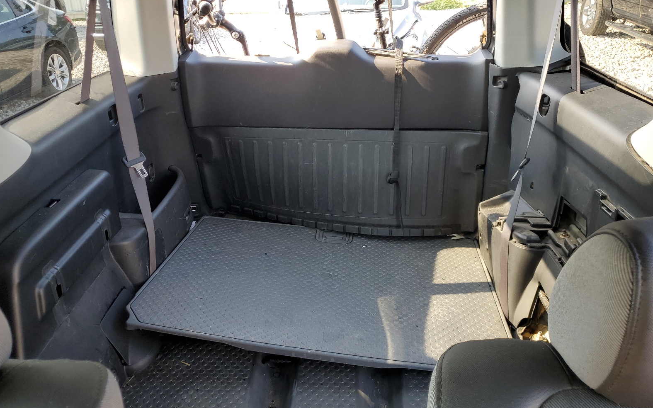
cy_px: 194
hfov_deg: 66.5
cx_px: 322
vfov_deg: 44.5
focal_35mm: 28
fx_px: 498
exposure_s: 1/110
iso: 50
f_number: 1.5
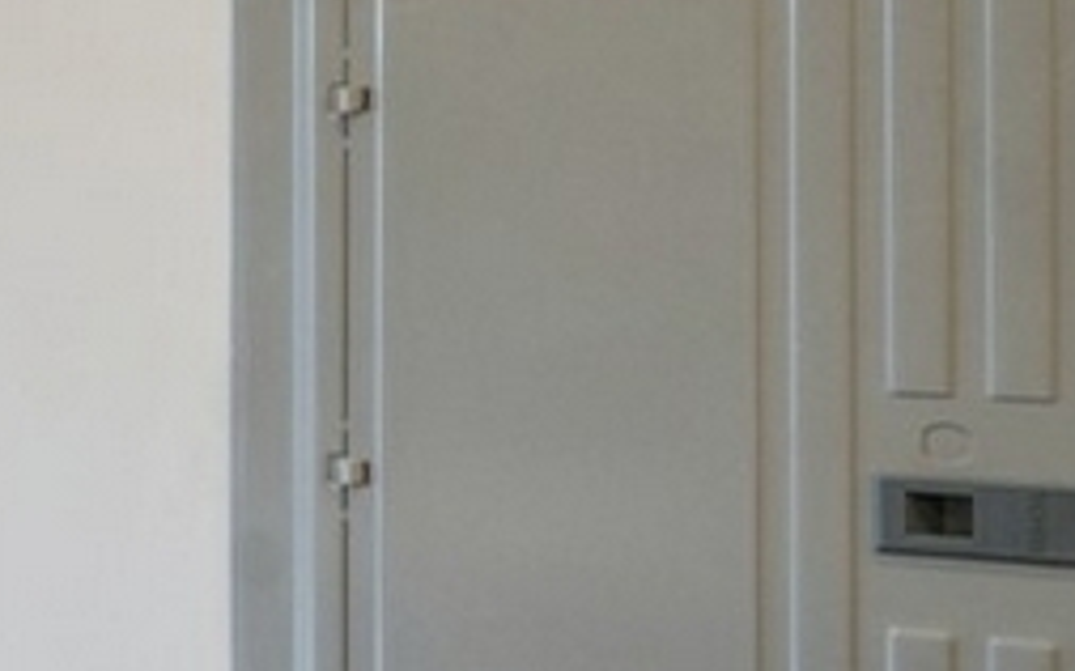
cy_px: 336
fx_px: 2548
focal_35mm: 87
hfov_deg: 10.0
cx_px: -2515
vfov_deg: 15.0
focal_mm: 12
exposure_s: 1/1.25
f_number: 11
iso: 200
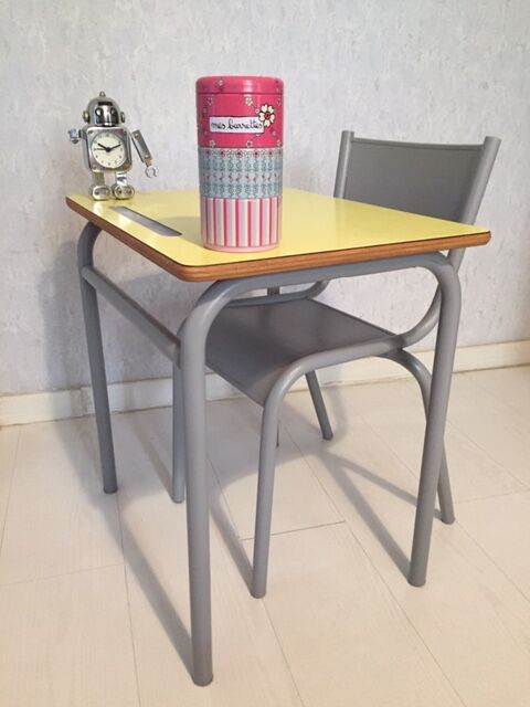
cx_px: 265
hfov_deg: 48.2
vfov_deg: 61.7
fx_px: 592
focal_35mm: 29
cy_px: 354
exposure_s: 1/25
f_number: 2.2
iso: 250
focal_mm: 4.15
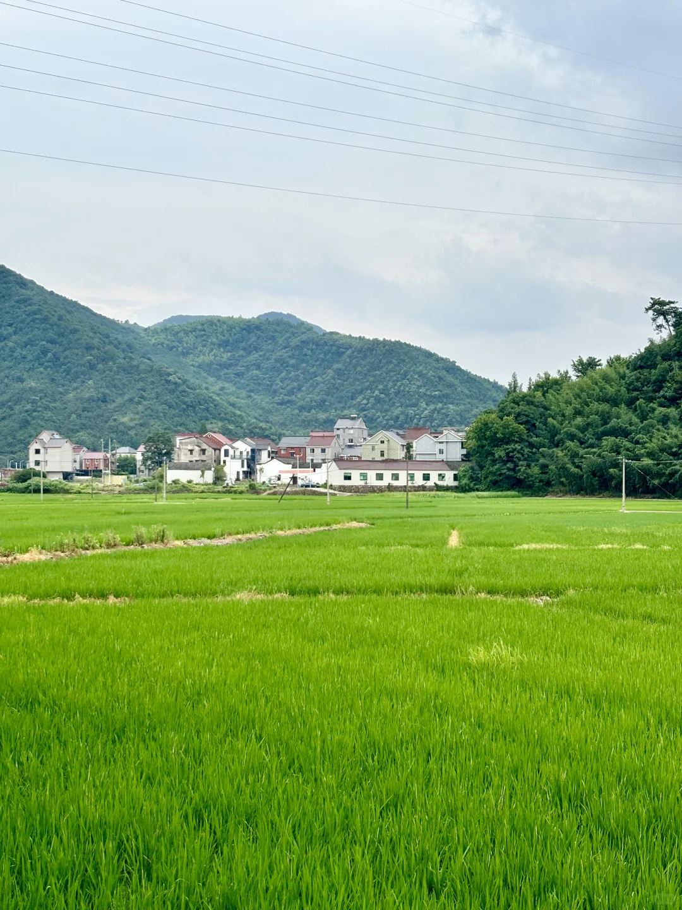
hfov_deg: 28.0
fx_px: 1366
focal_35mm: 52
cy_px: 455
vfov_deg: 36.8
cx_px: 341
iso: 32
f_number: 1.6
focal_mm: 5.96
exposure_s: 1/1458
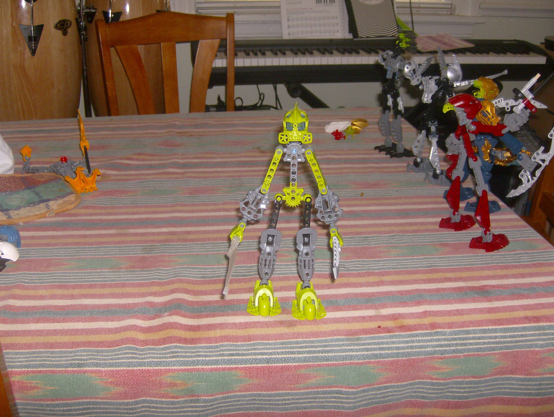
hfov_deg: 51.3
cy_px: 208
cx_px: 277
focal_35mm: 36
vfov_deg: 39.7
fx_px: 577
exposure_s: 1/60
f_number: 2.8
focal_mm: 6
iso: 200
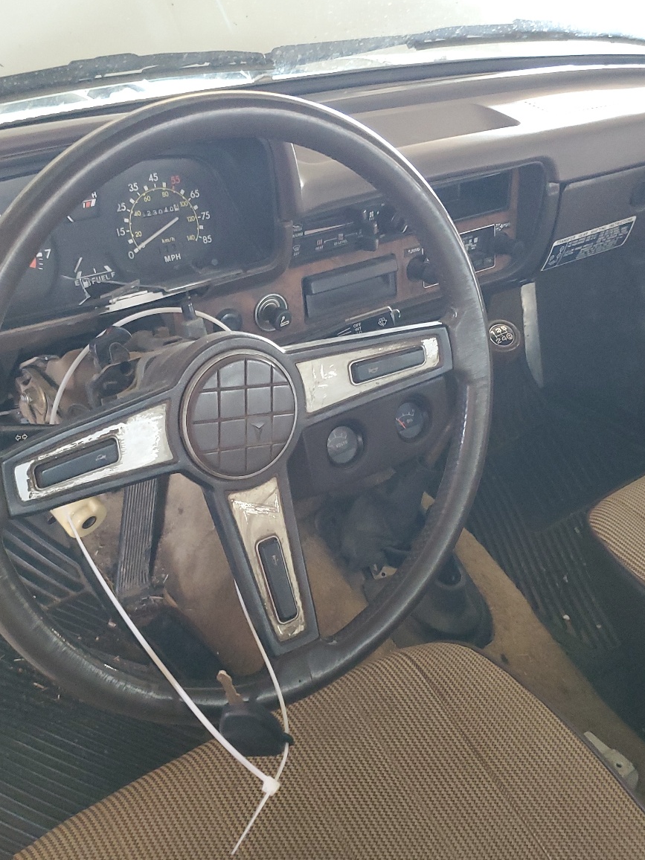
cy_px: 438
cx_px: 286
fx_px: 894
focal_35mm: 36
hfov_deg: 39.6
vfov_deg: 51.4
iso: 292
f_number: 1.5
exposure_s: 1/24
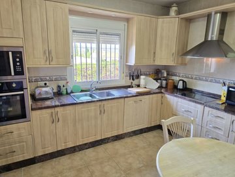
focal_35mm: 23
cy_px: 88
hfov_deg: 73.9
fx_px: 156
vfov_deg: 58.9
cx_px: 118
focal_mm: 6.3
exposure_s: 1/100
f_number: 1.7
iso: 250
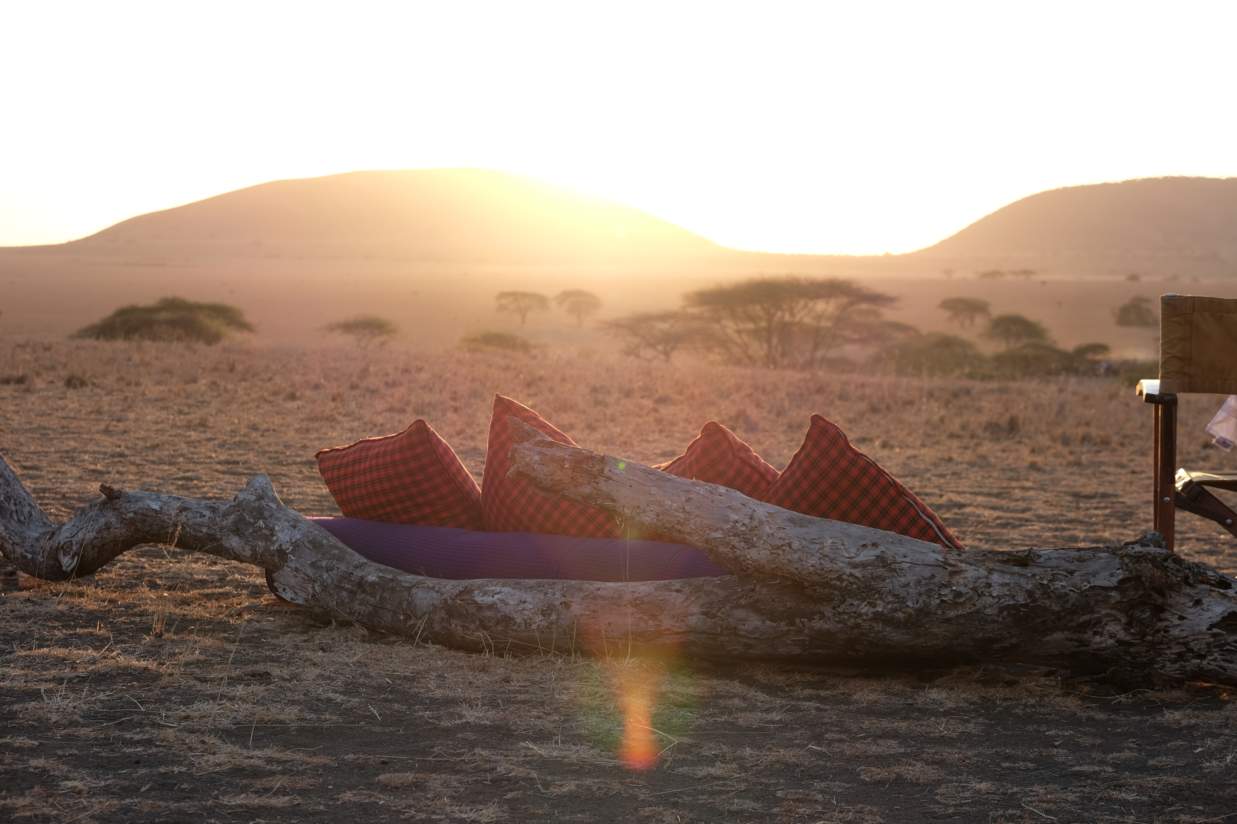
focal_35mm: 75
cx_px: 618
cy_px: 412
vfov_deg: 18.2
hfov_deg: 27.0
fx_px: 2577
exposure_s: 1/140
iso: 200
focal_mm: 50
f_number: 5.6
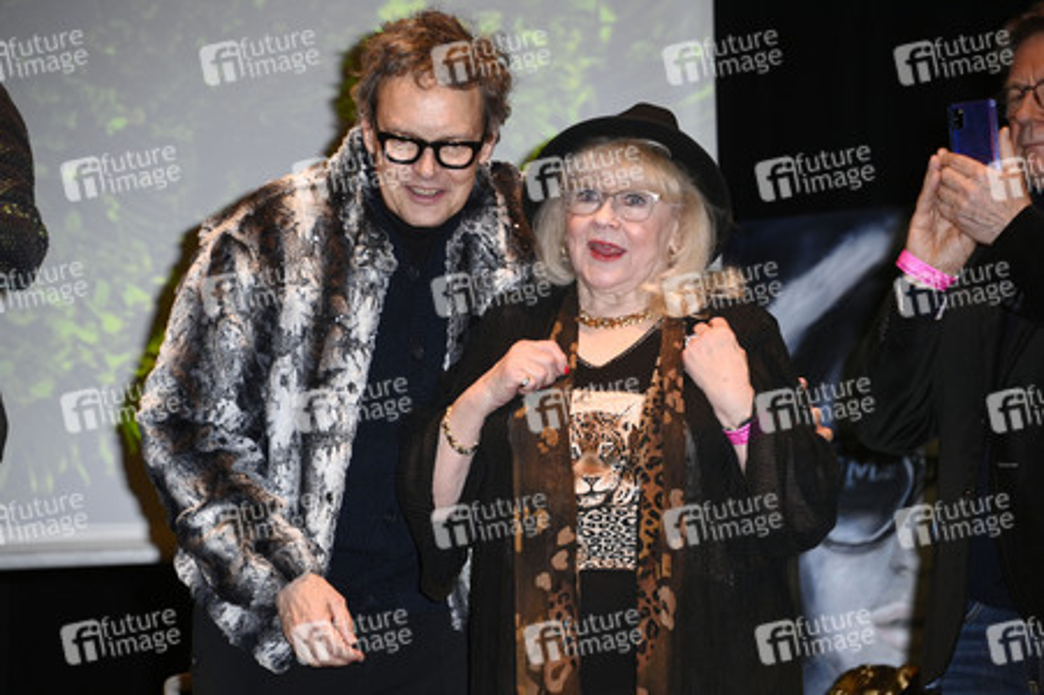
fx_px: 5216
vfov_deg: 7.6
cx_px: 522
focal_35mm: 180
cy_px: 348
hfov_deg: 11.4
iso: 1600
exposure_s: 1/160
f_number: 5.6
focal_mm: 180
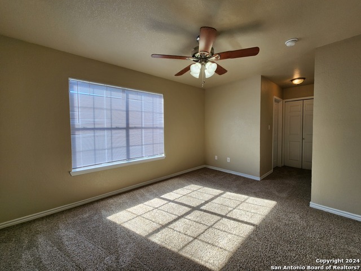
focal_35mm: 13
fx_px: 136
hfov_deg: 106.2
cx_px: 180
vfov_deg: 89.9
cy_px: 136
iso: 50
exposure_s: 1/194
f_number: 2.2
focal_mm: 2.2
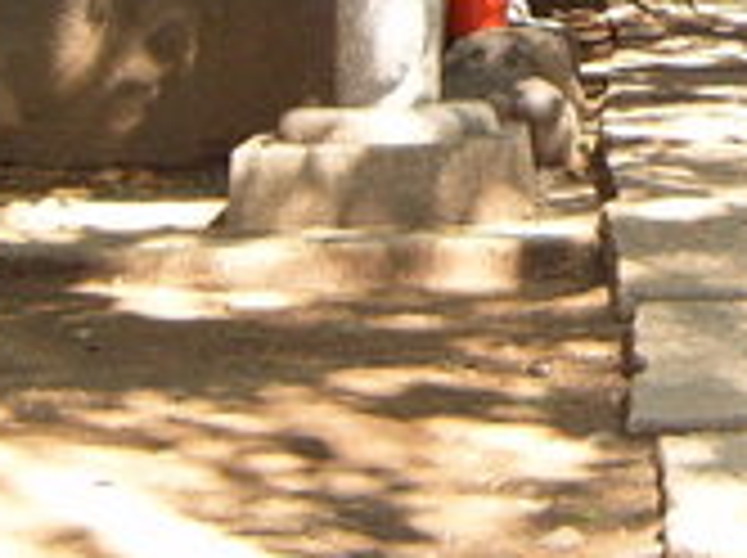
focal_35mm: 143
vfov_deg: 10.0
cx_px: 950
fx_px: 3081
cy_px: -261
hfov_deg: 13.4
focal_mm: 6.2
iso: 141
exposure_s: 1/60
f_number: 2.9
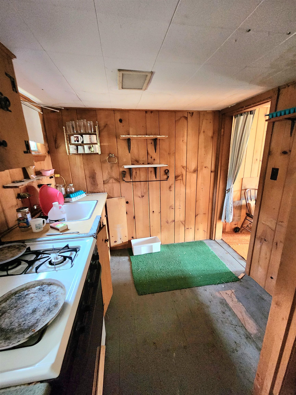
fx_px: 148
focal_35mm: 13
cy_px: 198
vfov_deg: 106.2
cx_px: 148
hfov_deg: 89.9
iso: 800
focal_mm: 2.2
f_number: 2.2
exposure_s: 1/24
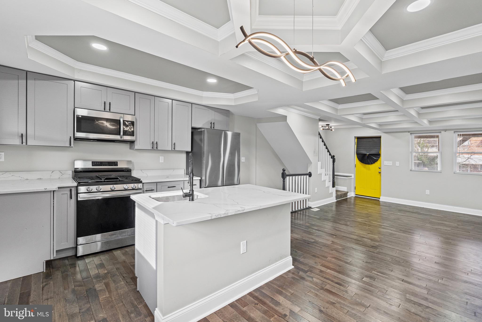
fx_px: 214
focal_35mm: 16
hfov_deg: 96.7
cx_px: 241
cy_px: 161
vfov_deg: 73.7
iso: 1000
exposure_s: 1/25
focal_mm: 16
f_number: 7.1
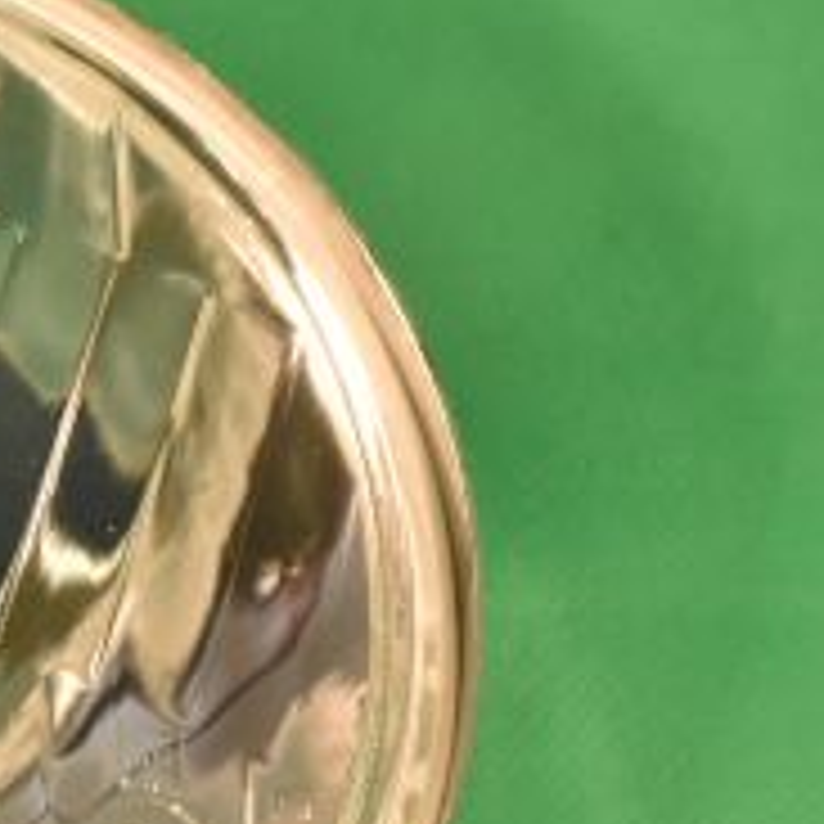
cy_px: 567
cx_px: -333
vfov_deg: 12.3
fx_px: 3824
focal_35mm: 142
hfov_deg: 11.9
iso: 900
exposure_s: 1/50
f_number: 16
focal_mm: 34
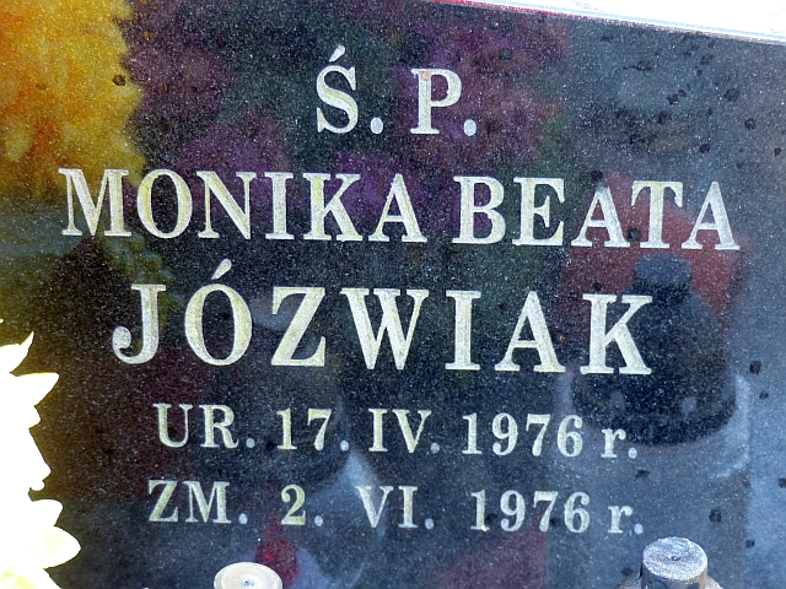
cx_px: 393
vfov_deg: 9.3
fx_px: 3633
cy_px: 294
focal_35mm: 160
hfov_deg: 12.3
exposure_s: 1/50
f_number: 2.8
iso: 400
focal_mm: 28.7
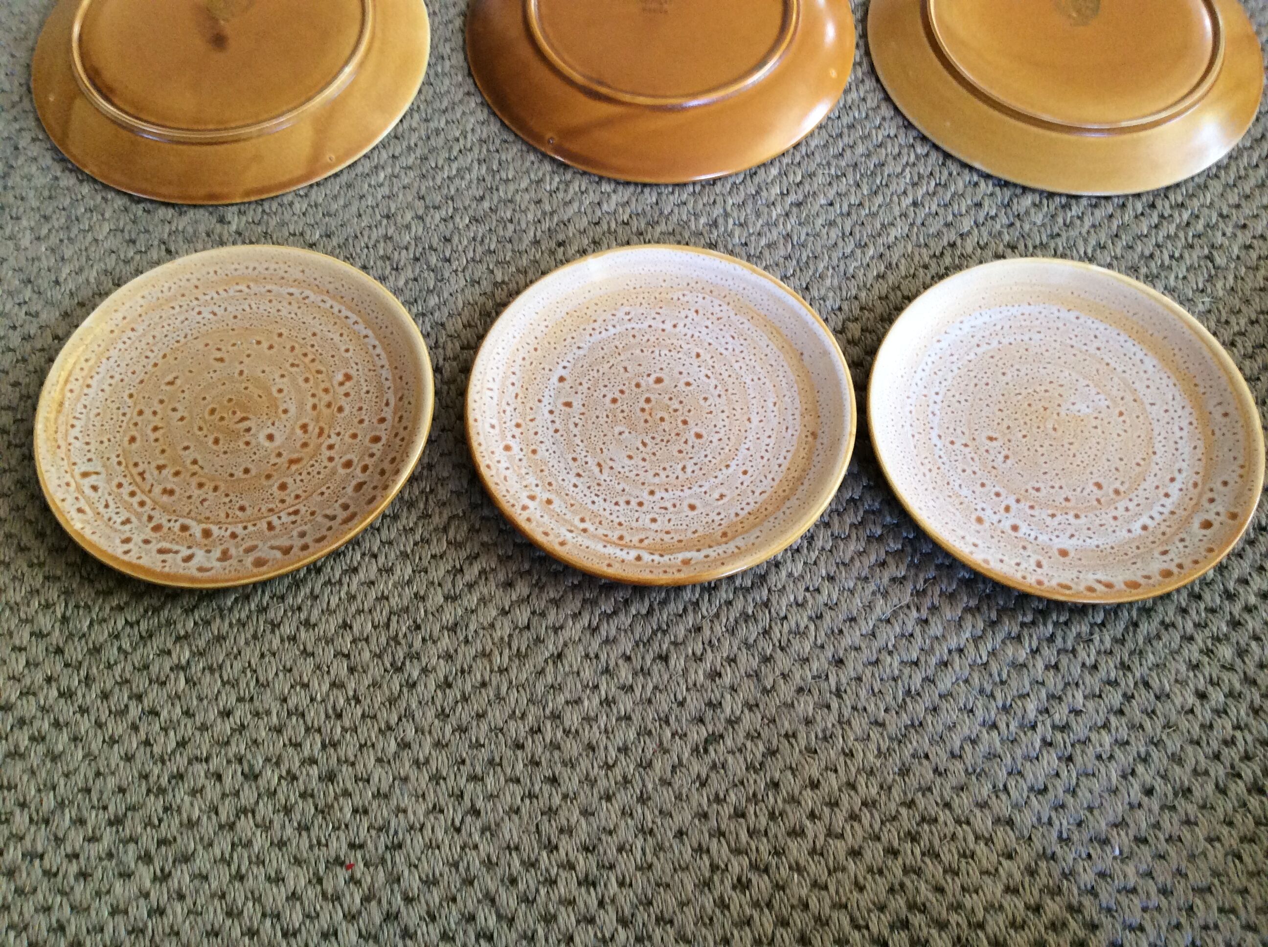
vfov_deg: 44.1
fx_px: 1170
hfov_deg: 56.9
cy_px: 474
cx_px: 634
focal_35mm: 32
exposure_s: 1/25
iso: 125
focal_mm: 3.3
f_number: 2.4
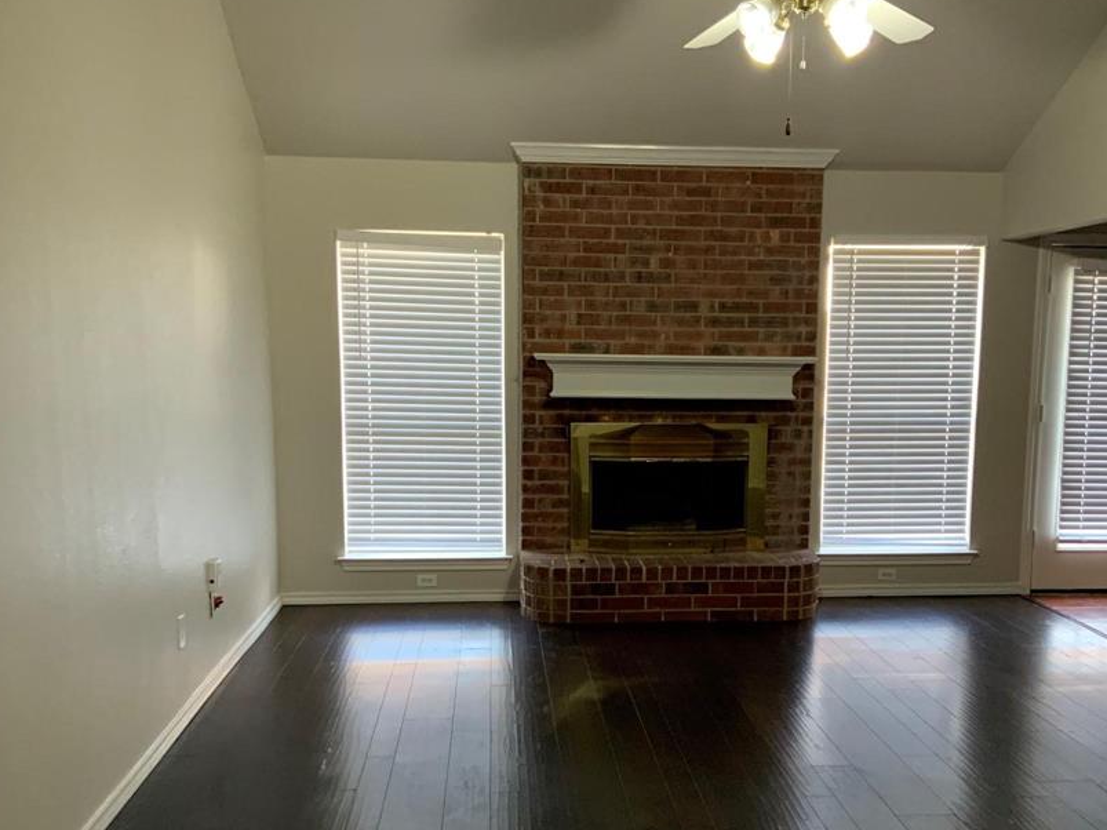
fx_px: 1183
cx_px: 624
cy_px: 510
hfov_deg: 50.0
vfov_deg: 38.5
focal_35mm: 37
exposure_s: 1/60
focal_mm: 3
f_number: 1.8
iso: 200
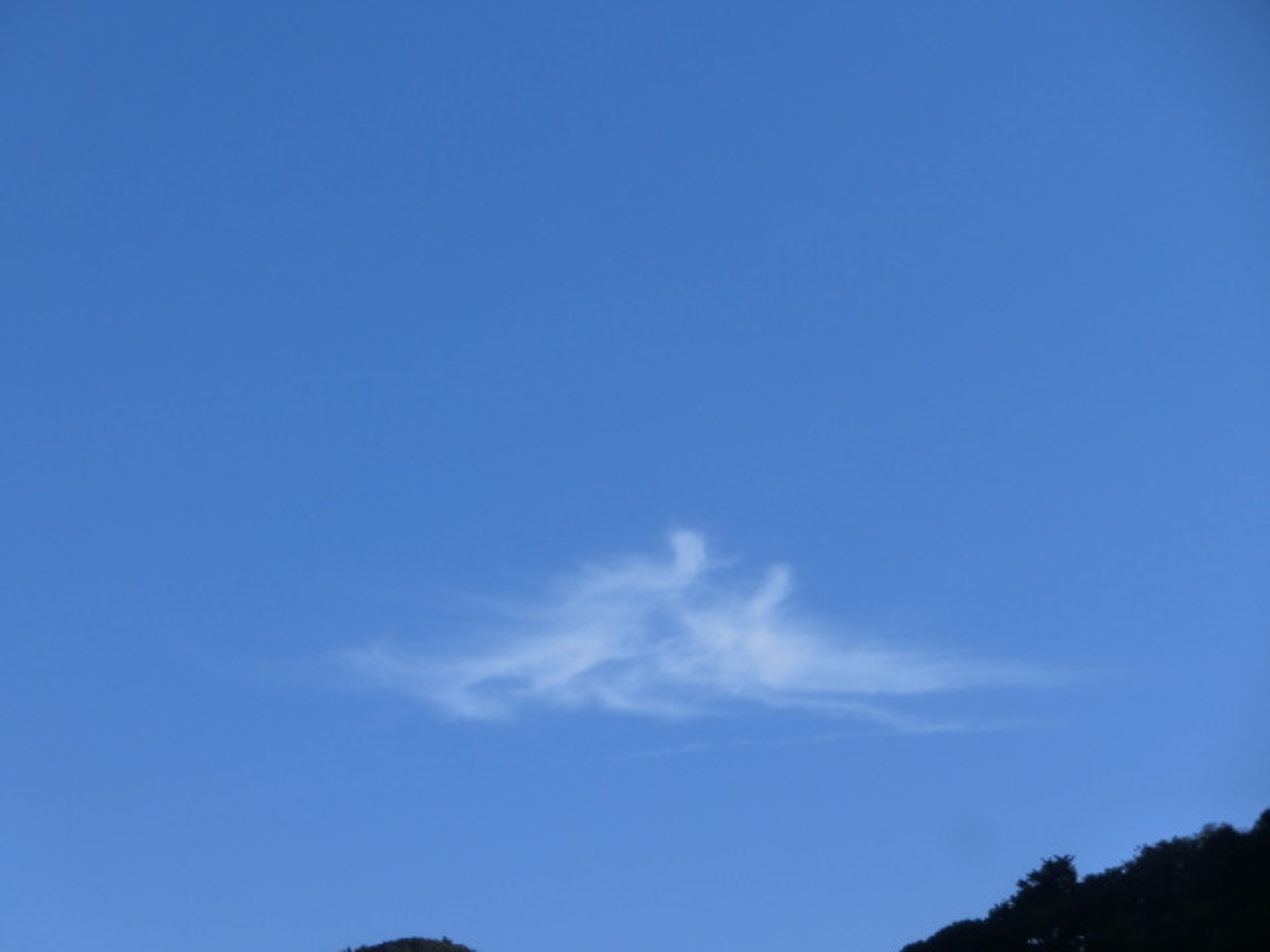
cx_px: 635
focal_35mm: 123
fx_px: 4513
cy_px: 476
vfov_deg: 12.0
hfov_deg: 16.0
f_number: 5.5
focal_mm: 21.79
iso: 80
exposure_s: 1/640
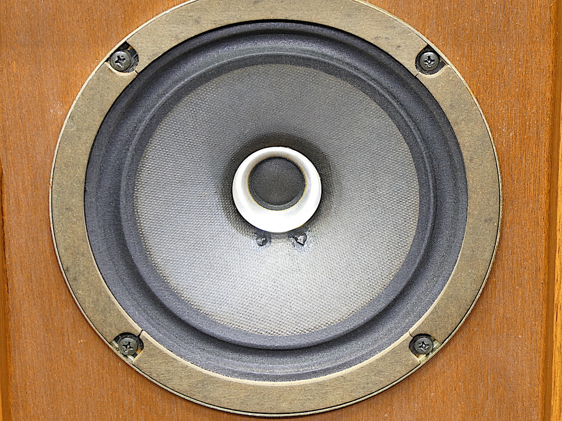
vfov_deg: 12.0
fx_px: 2013
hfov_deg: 15.9
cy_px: 210
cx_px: 281
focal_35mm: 124
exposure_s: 1/2.5
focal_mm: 22.3
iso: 200
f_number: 5.2
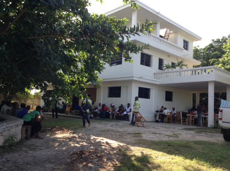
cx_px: 115
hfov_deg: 55.4
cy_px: 86
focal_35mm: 33
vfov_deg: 42.8
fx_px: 219
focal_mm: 3.3
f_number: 2.4
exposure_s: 1/214
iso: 32
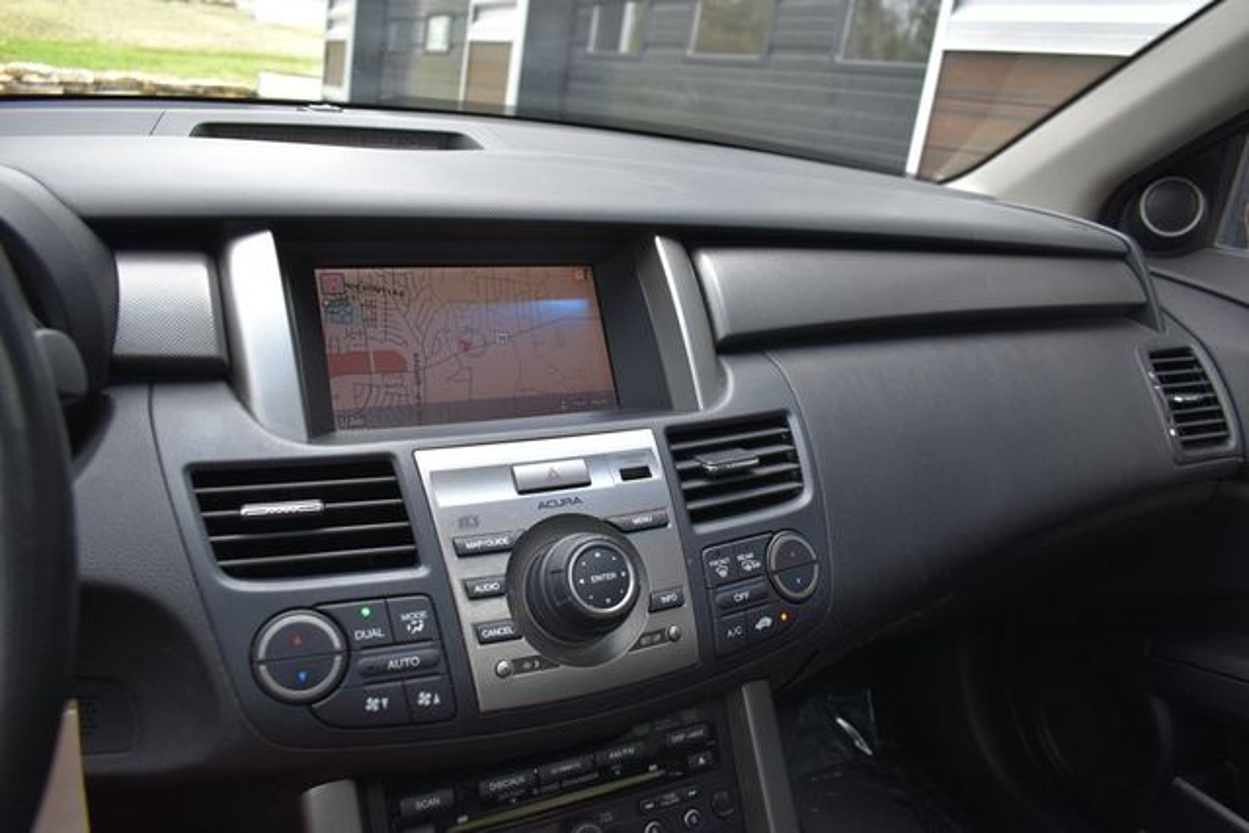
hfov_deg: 67.4
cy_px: 416
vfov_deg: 48.0
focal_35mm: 27
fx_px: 937
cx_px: 624
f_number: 4.5
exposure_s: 1/250
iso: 400
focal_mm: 18
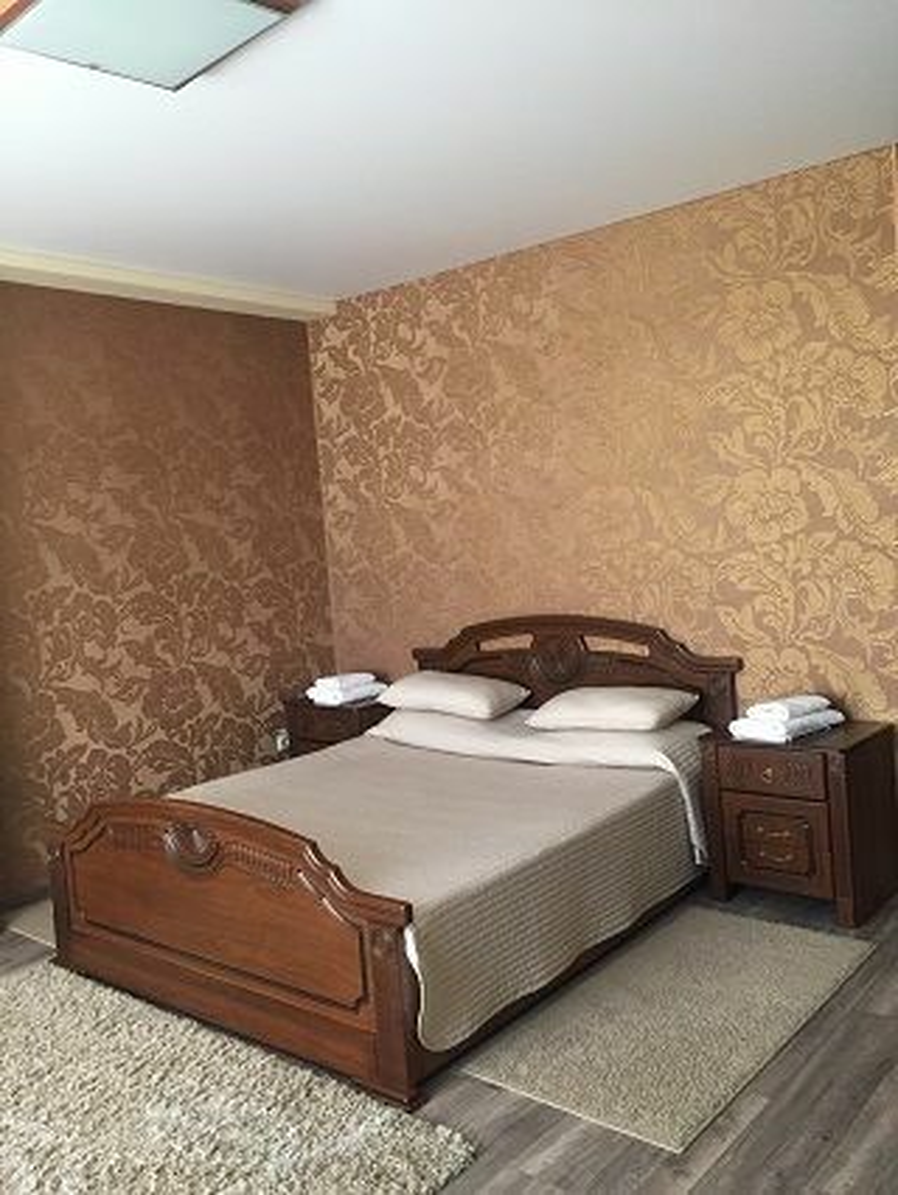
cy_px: 598
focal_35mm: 29
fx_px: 1002
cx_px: 449
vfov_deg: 61.6
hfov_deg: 48.3
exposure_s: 1/30
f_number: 2.2
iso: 160
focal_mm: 4.15
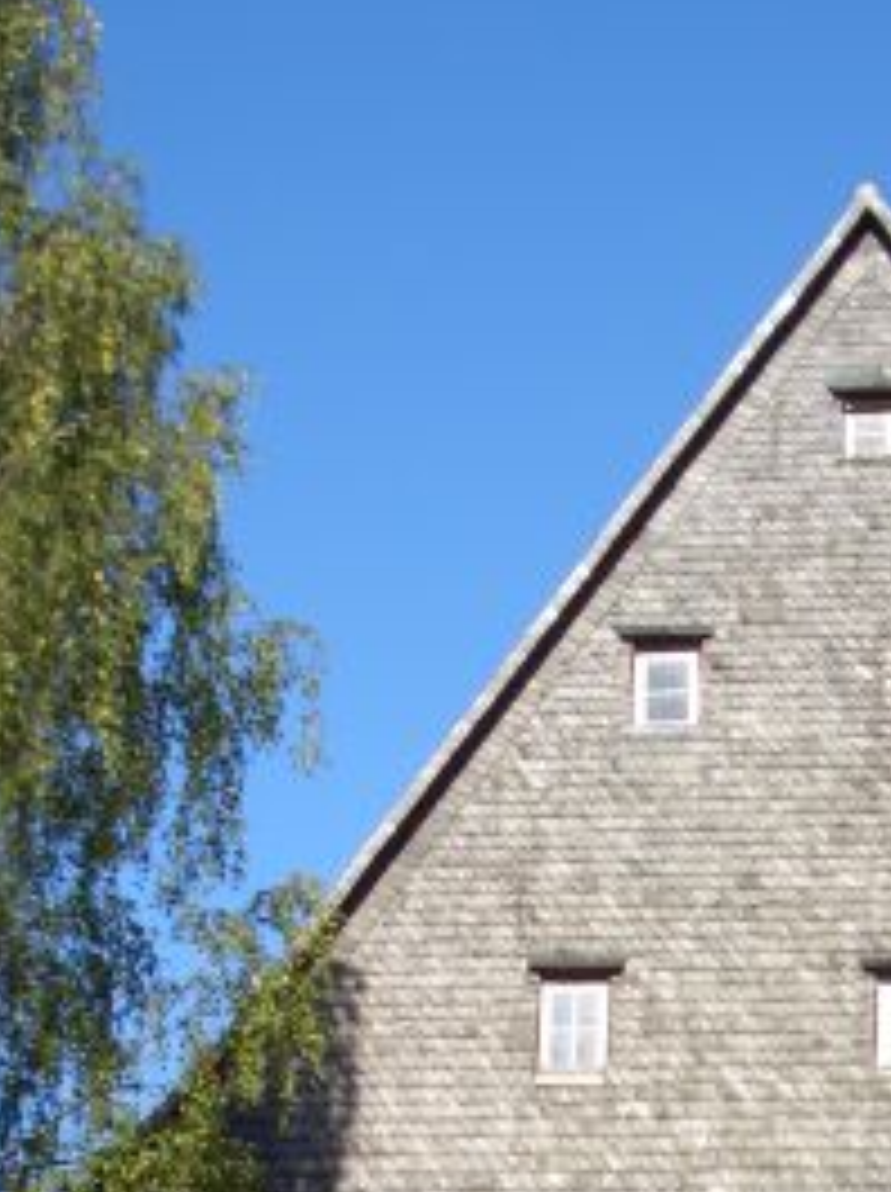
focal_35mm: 93
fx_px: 3199
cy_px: 1340
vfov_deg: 20.1
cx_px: 828
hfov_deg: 15.6
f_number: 4.6
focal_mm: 6.8
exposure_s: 1/250
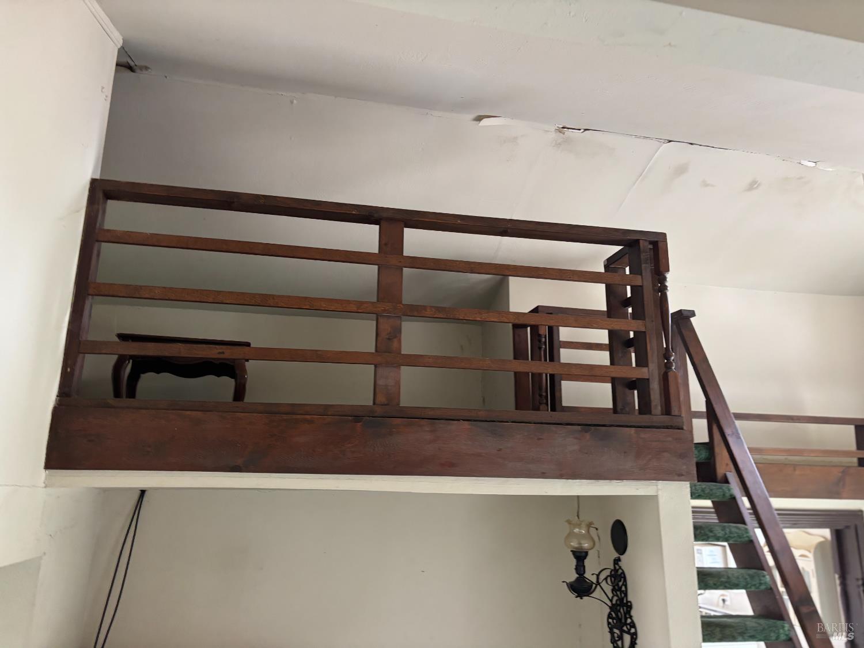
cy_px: 324
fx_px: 649
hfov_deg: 67.3
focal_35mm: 26
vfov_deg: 53.1
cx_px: 432
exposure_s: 1/60
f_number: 1.6
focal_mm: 5.96
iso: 250
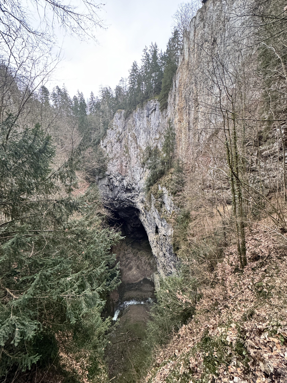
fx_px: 155
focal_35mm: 14
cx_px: 144
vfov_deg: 102.1
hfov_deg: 85.7
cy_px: 192
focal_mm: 2.22
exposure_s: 1/60
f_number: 2.2
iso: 400
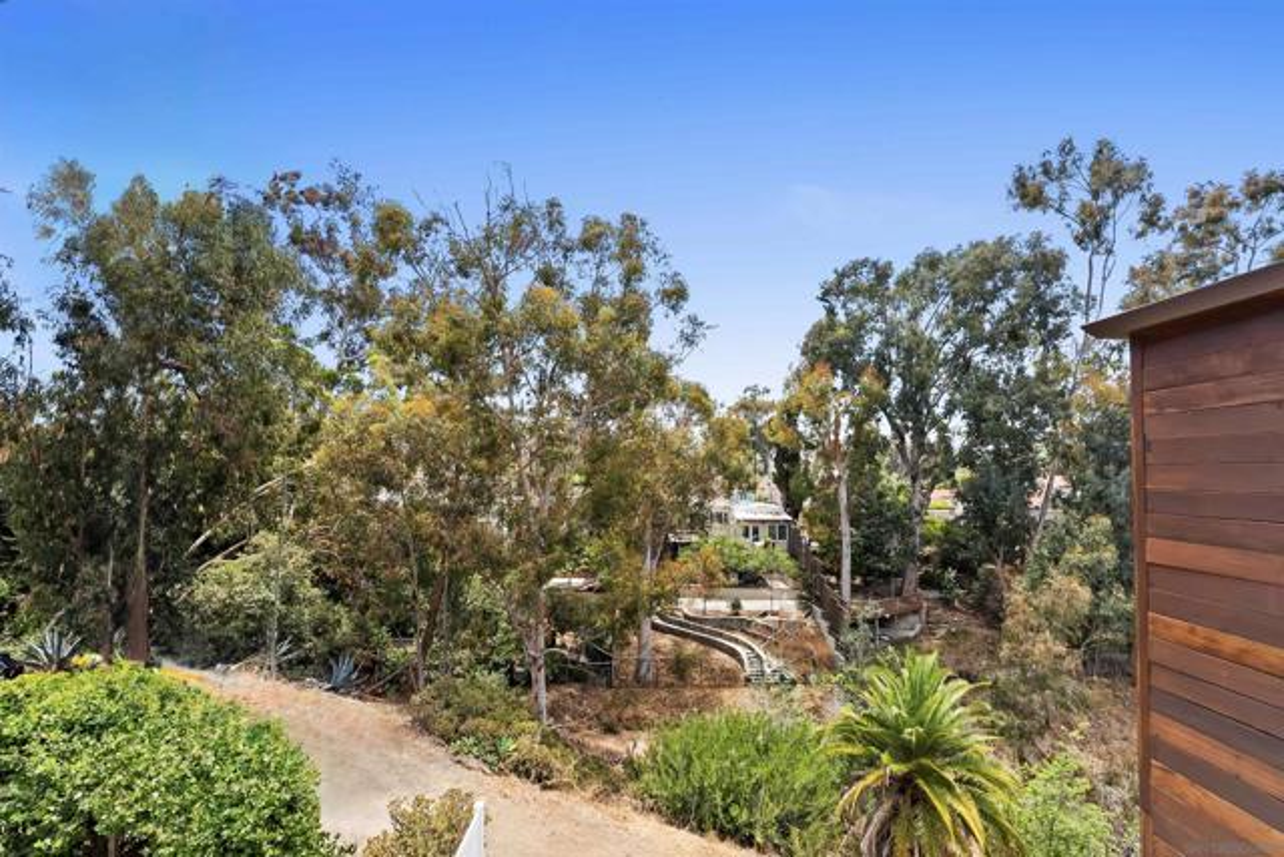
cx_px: 642
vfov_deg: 81.2
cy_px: 428
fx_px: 499
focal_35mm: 14
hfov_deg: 104.2
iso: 800
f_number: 10
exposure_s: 1/125
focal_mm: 14
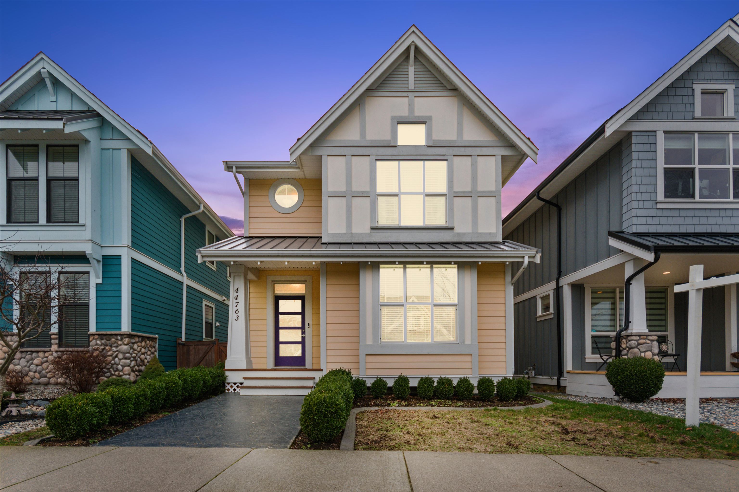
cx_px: 370
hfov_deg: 100.4
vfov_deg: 77.2
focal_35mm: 15
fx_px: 308
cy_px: 246
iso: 200
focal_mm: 10
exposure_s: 1/160
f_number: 7.1
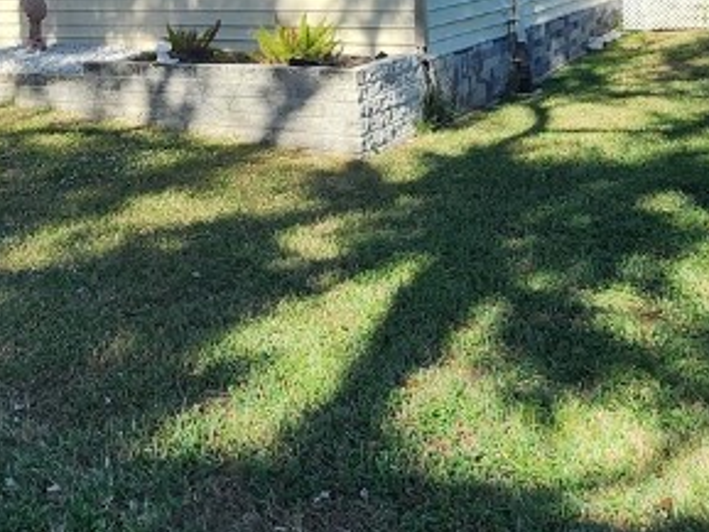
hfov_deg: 41.2
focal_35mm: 46
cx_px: 339
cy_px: -12
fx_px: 943
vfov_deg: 29.3
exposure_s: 1/1002
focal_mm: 2.2
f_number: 2.2
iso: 50
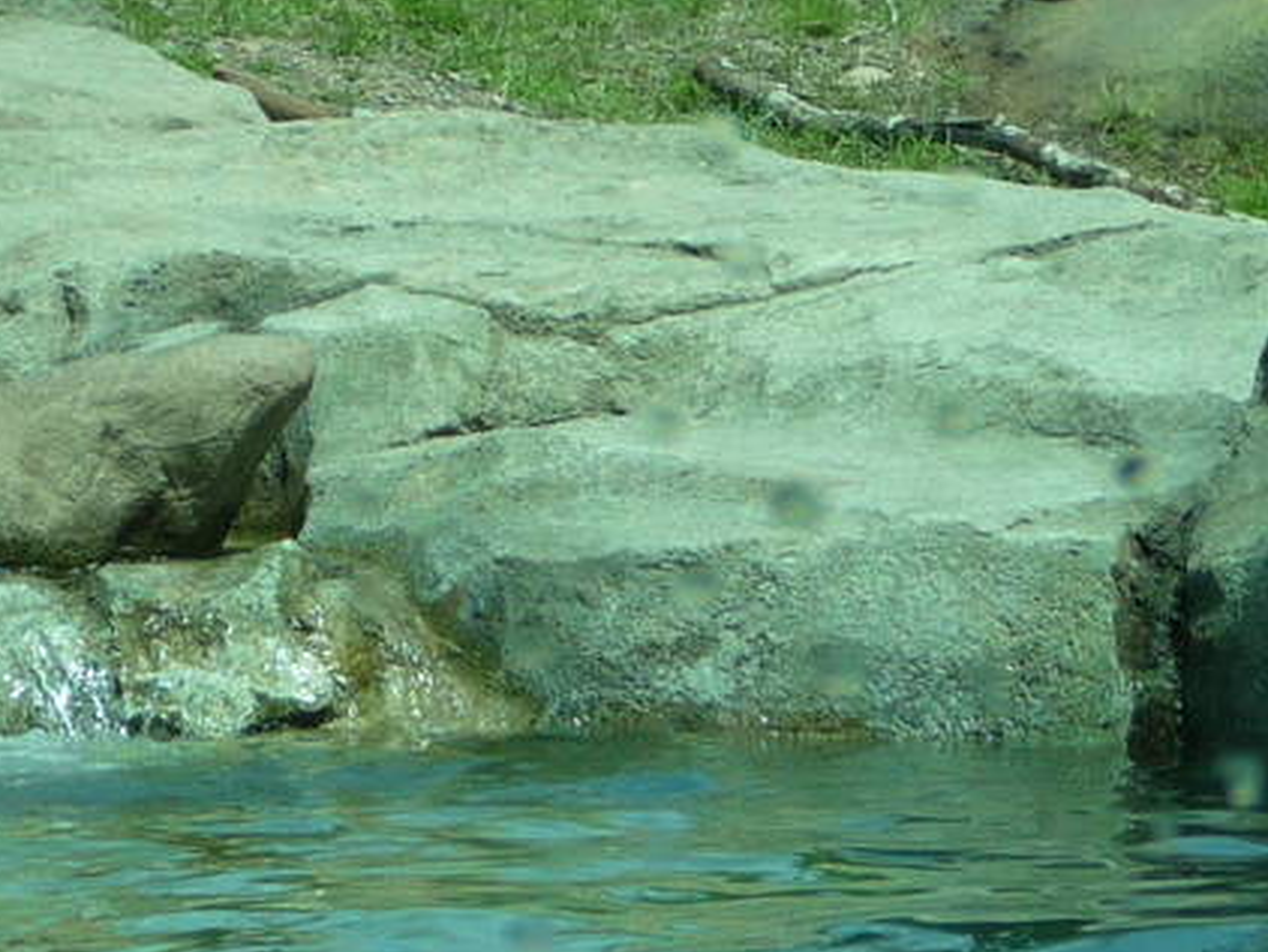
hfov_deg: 8.4
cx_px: 649
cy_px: -267
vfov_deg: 6.3
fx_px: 8613
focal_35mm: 235
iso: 100
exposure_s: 1/320
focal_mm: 10.5
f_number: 4.5
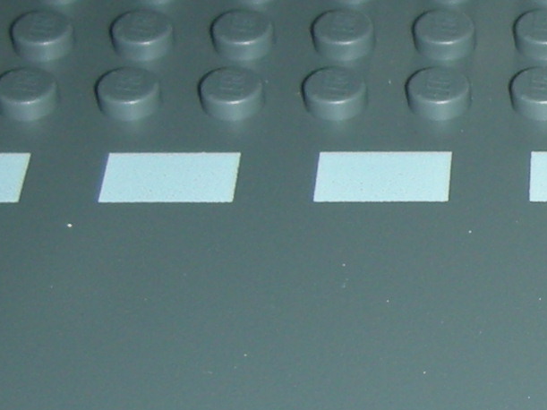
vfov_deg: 8.4
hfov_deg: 10.8
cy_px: 301
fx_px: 2781
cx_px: 824
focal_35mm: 176
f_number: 2.8
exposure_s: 1/60
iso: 50
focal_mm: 5.8
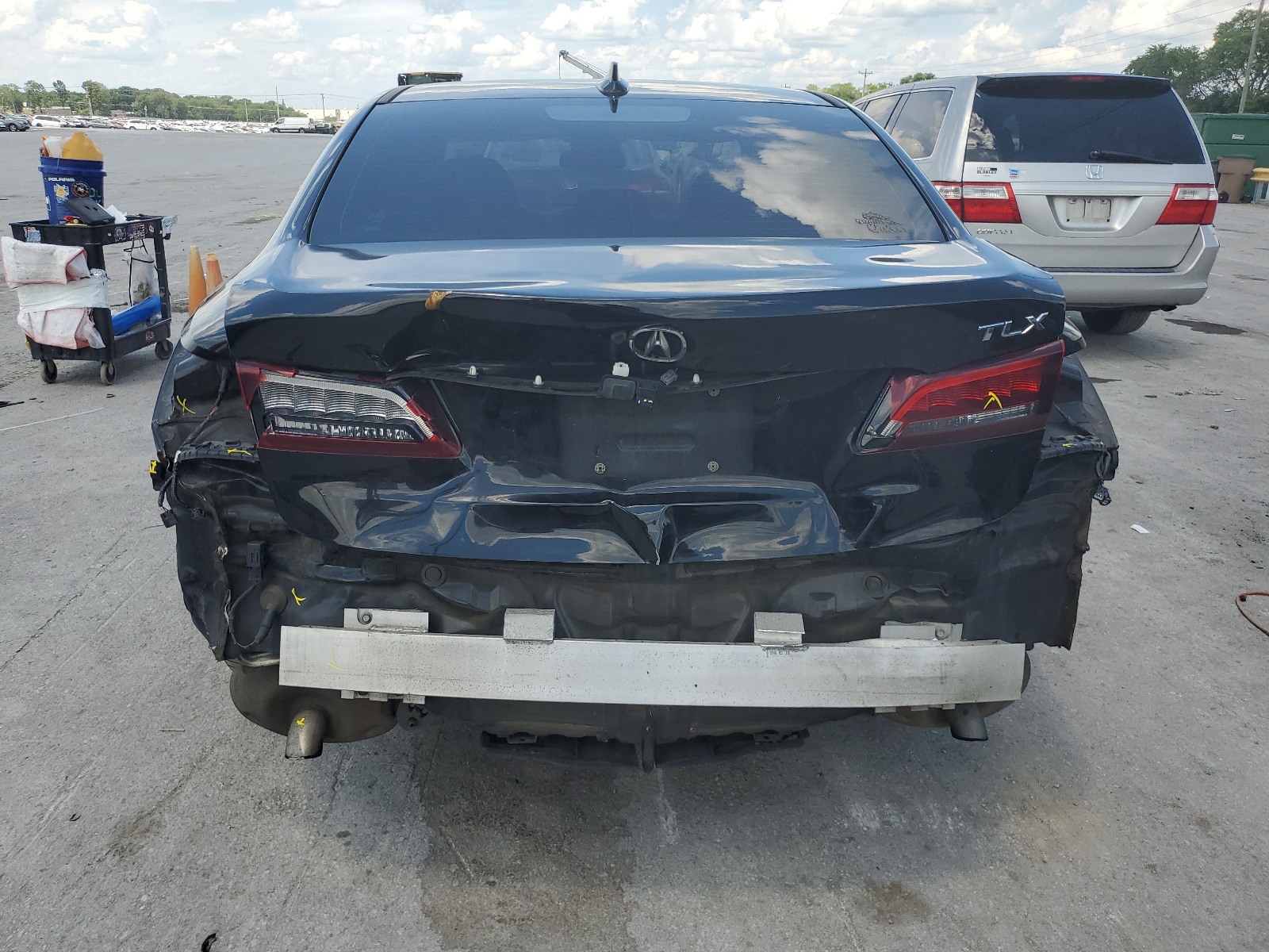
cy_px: 476
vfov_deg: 53.1
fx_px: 953
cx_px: 634
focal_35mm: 26
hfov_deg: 67.3
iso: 50
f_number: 1.5
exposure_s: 1/2000
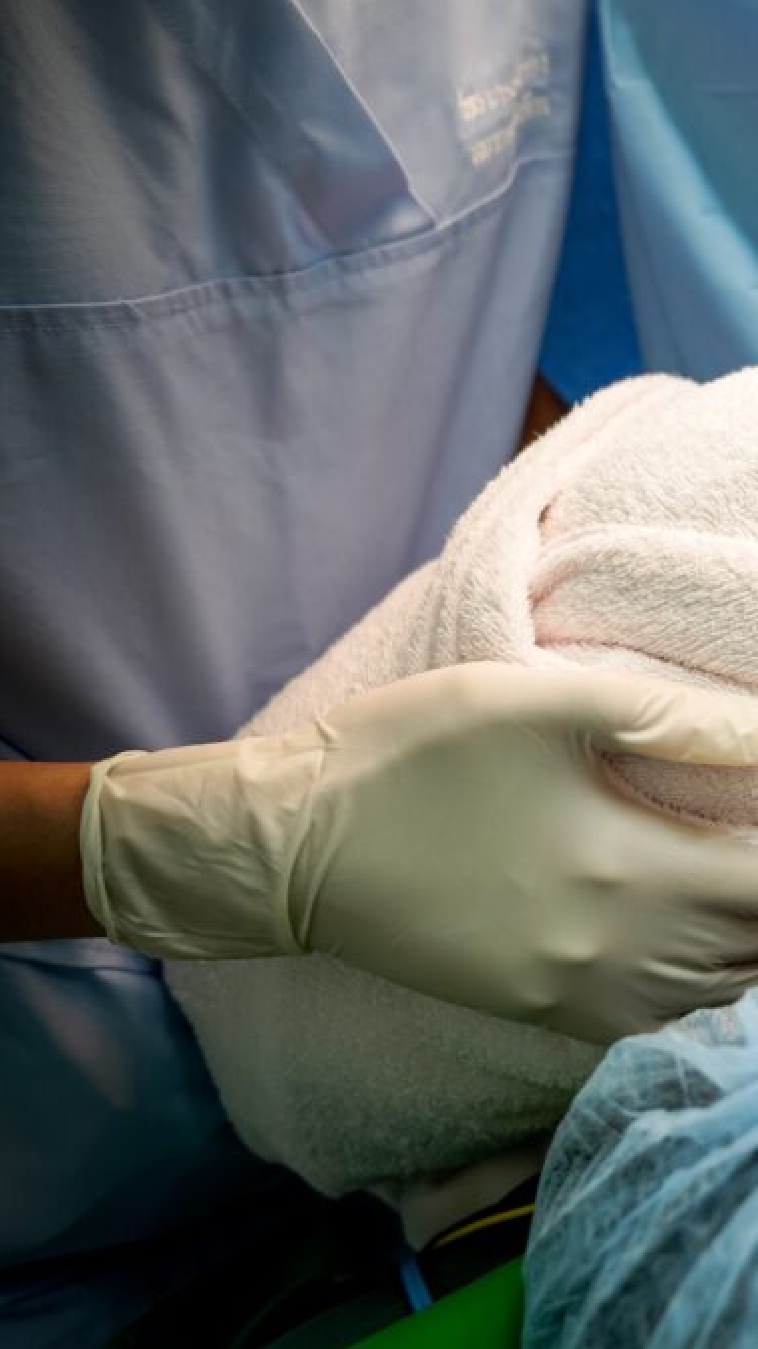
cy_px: 677
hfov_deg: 26.9
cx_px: 949
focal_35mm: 38
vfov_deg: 52.8
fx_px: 1359
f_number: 4
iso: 800
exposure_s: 1/160
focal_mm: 24
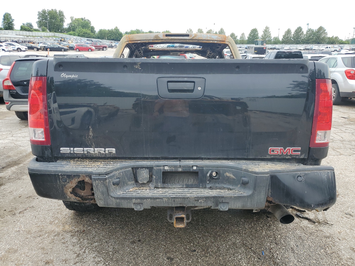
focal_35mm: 26
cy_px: 133
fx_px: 267
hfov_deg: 67.3
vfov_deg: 53.1
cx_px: 178
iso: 50
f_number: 1.5
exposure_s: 1/714
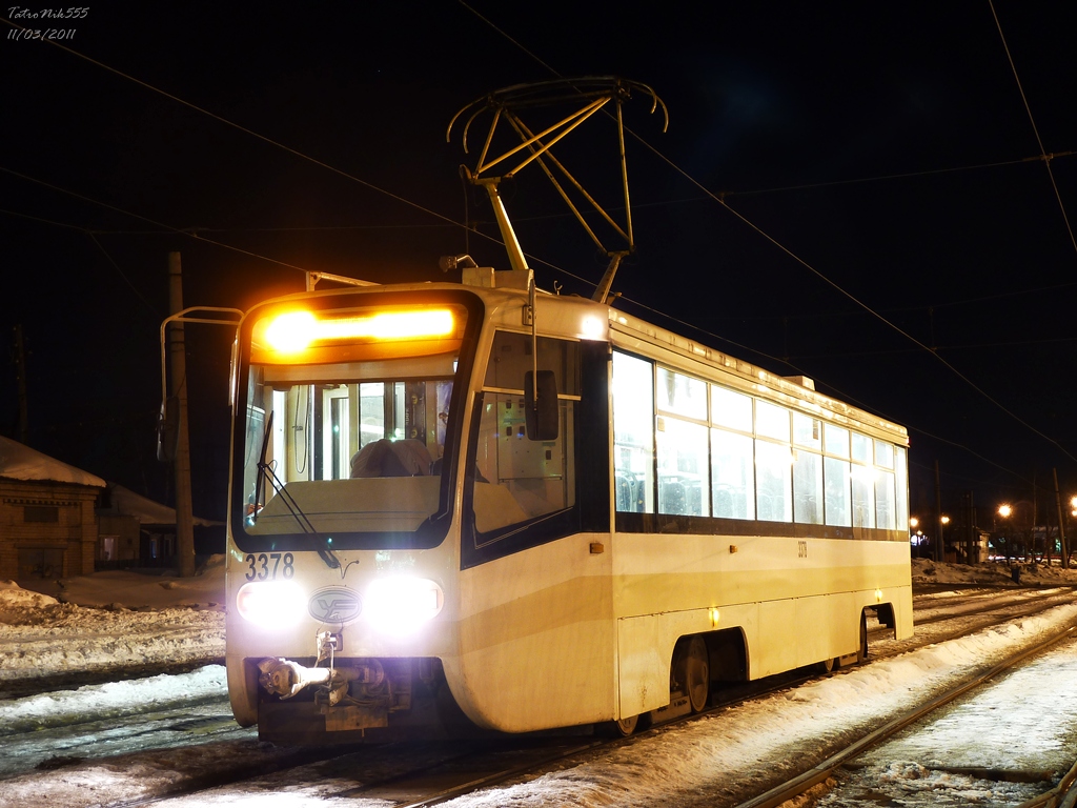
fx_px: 1711
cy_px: 404
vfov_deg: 26.6
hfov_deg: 34.9
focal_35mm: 55
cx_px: 538
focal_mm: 9.1
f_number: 3.9
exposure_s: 5
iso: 100
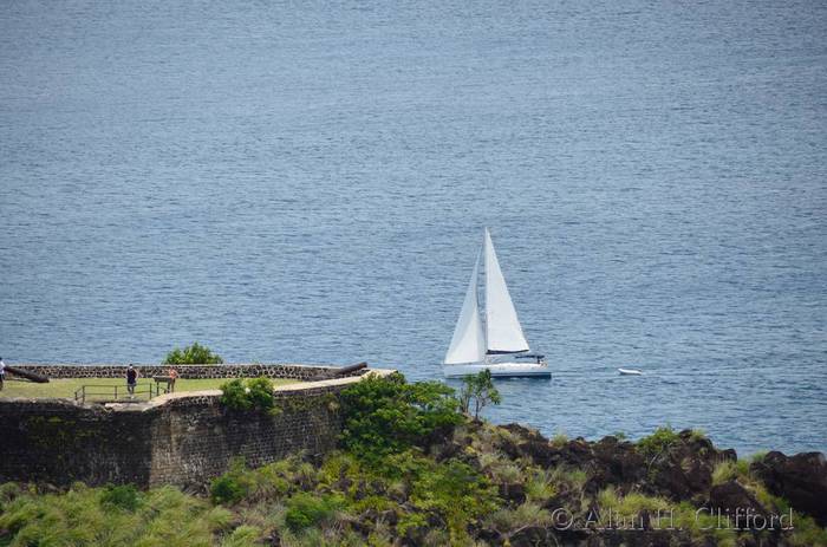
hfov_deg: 6.9
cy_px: 274
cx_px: 414
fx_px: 6875
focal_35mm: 300
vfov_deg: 4.6
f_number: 5.6
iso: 125
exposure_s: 1/640
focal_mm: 200
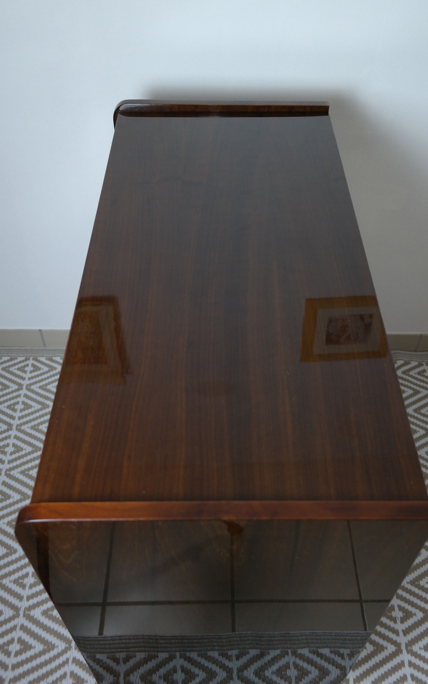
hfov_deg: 40.6
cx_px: 227
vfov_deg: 61.2
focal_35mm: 31
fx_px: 578
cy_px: 345
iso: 400
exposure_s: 1/40
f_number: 3.5
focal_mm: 20
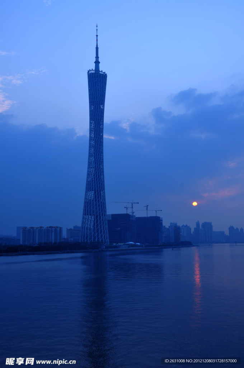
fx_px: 428
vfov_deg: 46.5
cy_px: 184
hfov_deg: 31.8
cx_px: 122
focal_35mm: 42
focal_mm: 28
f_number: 10
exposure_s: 1/30
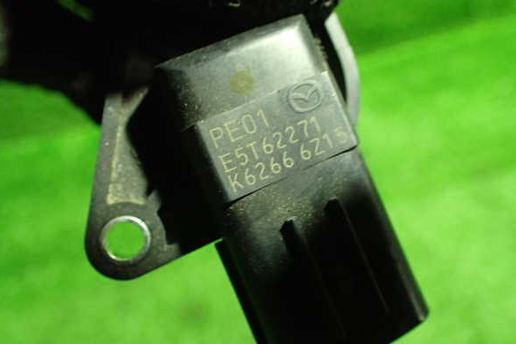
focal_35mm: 32
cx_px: 262
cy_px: 168
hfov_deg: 58.7
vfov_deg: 41.1
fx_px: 459
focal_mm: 5.4
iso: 800
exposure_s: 1/40
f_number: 2.3
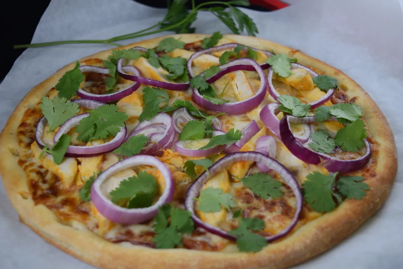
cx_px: 202
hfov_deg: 41.1
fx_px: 537
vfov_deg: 28.1
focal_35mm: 48
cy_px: 134
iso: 400
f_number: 5
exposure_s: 1/100
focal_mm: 32
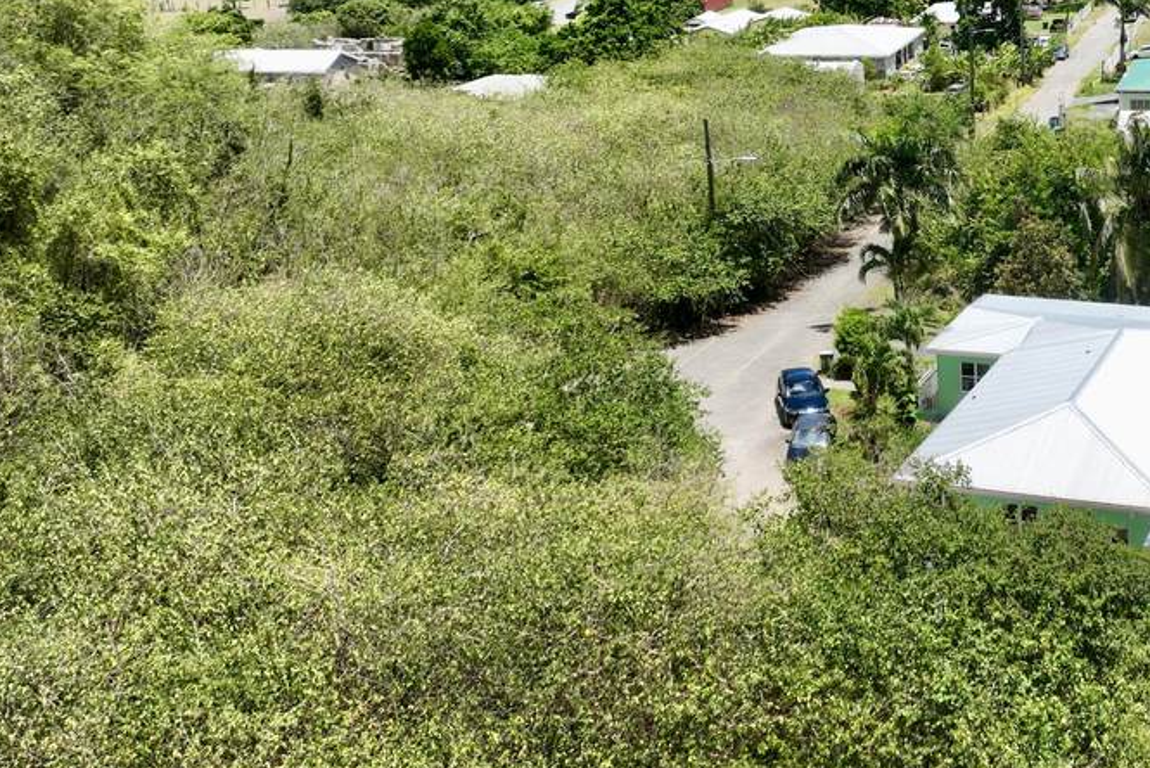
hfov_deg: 38.2
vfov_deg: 27.9
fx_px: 1534
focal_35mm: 48
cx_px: 1041
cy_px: 231
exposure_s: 1/2500
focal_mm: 12.29
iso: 140
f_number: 2.8
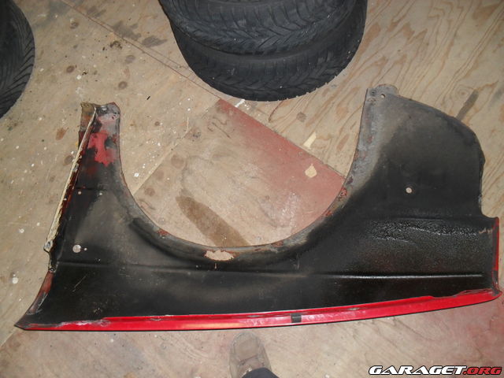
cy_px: 189
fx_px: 510
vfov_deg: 40.7
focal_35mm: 35
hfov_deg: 52.6
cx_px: 252
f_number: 3.2
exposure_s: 1/45
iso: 200
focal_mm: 6.3
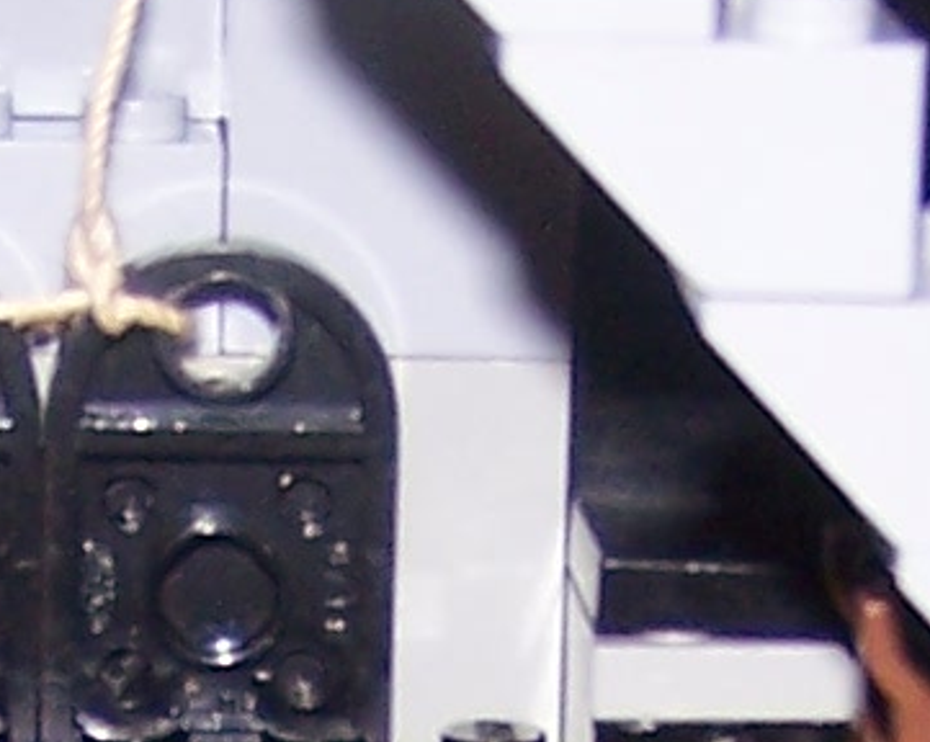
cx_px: 392
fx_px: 7286
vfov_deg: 5.6
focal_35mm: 265
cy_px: 1749
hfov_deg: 7.3
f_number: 2.8
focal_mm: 6.3
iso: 80
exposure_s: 1/60
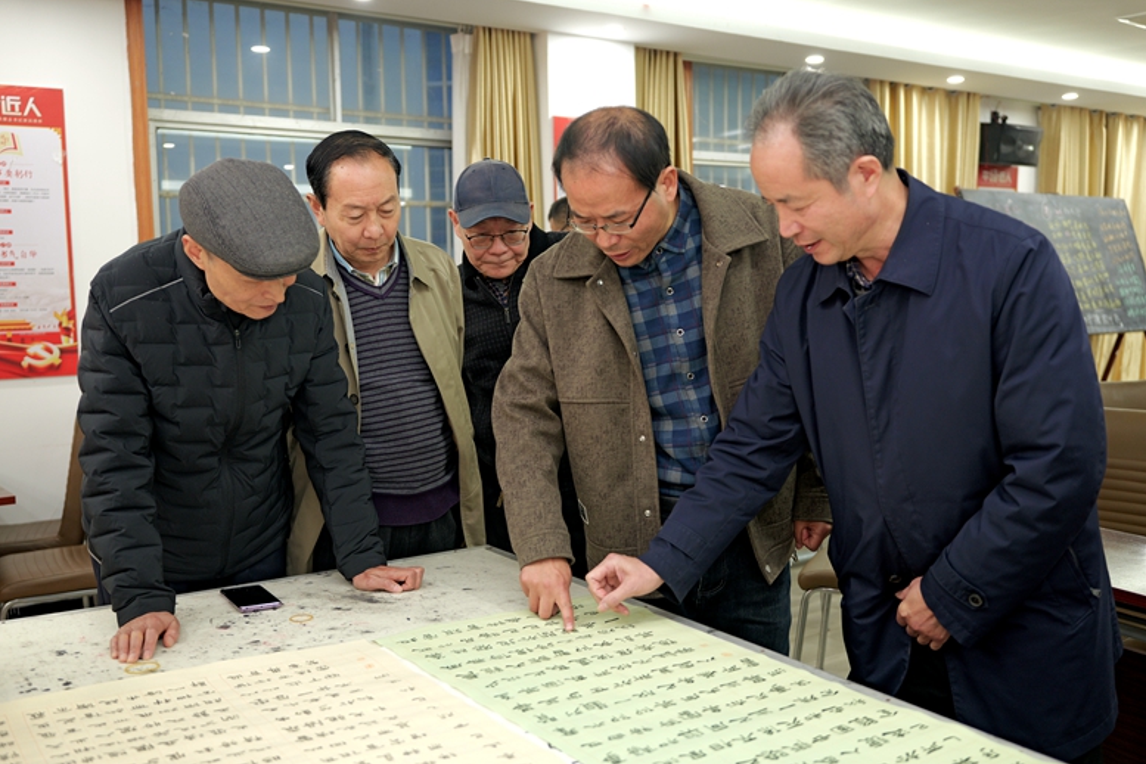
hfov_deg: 54.4
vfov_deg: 37.9
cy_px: 389
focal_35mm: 35
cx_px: 575
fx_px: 1114
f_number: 2.8
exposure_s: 1/60
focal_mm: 34
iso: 640
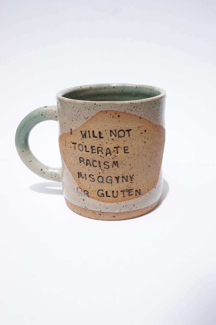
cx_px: 108
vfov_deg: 51.9
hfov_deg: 35.9
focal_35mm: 37
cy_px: 162
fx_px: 334
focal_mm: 25
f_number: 8
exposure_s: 1/200
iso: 100
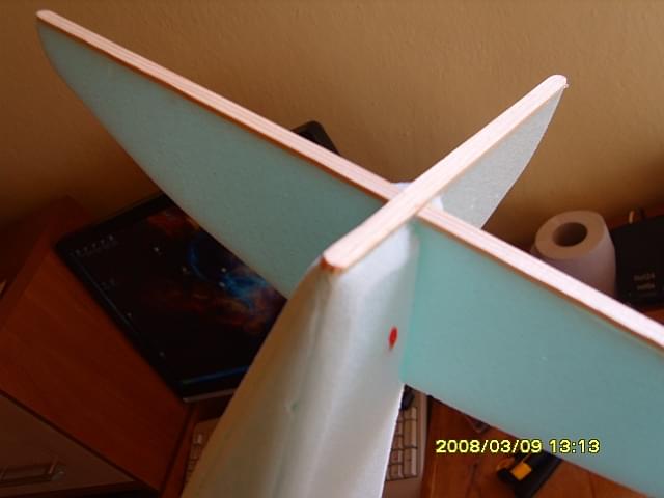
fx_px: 671
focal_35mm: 35
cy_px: 249
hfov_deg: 52.6
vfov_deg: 40.7
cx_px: 332
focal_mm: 7.4
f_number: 2.8
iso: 80
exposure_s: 1/45
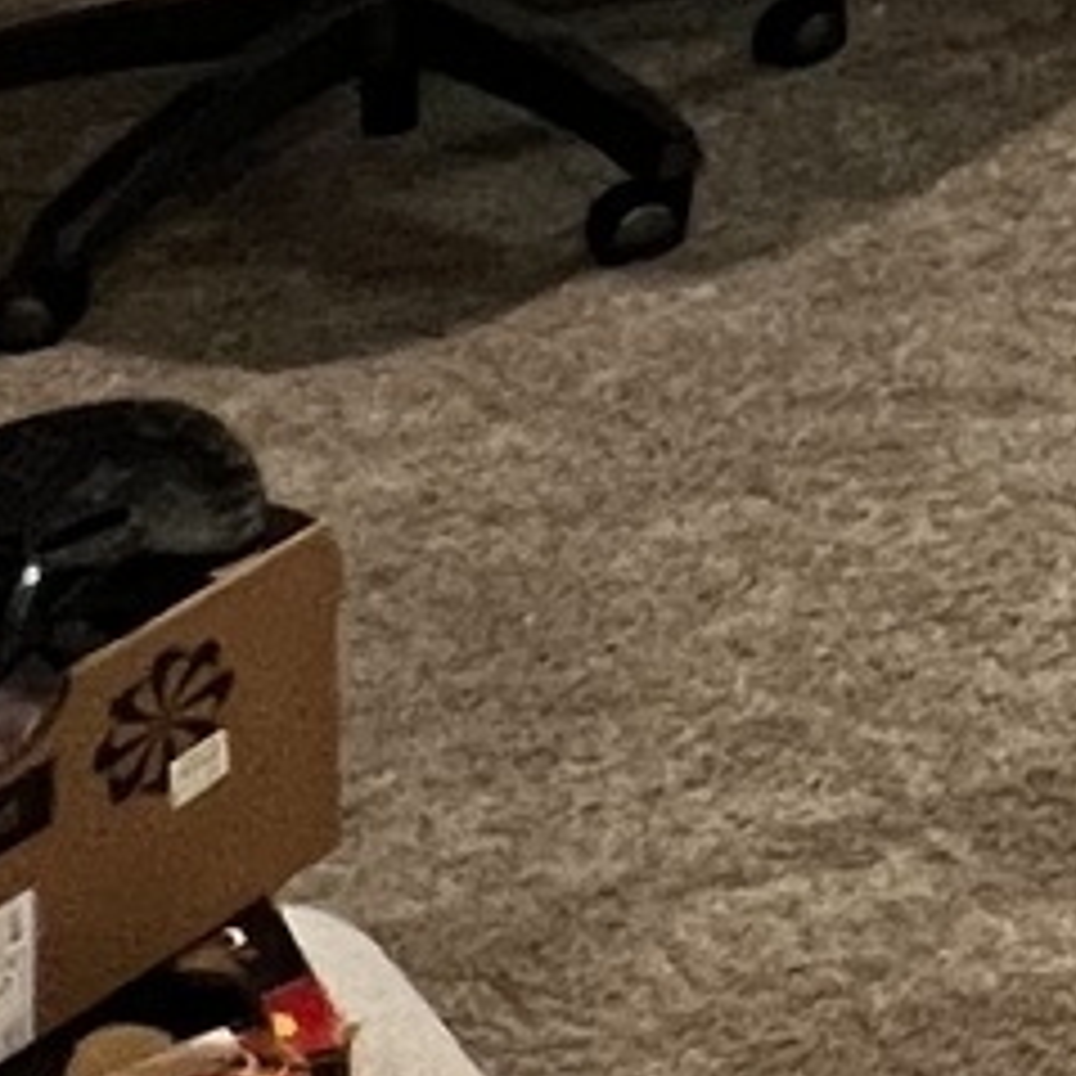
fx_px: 3904
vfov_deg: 12.7
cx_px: 3048
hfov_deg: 11.2
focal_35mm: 111
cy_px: -1387
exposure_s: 1/60
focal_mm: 1.57
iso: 250
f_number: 1.8
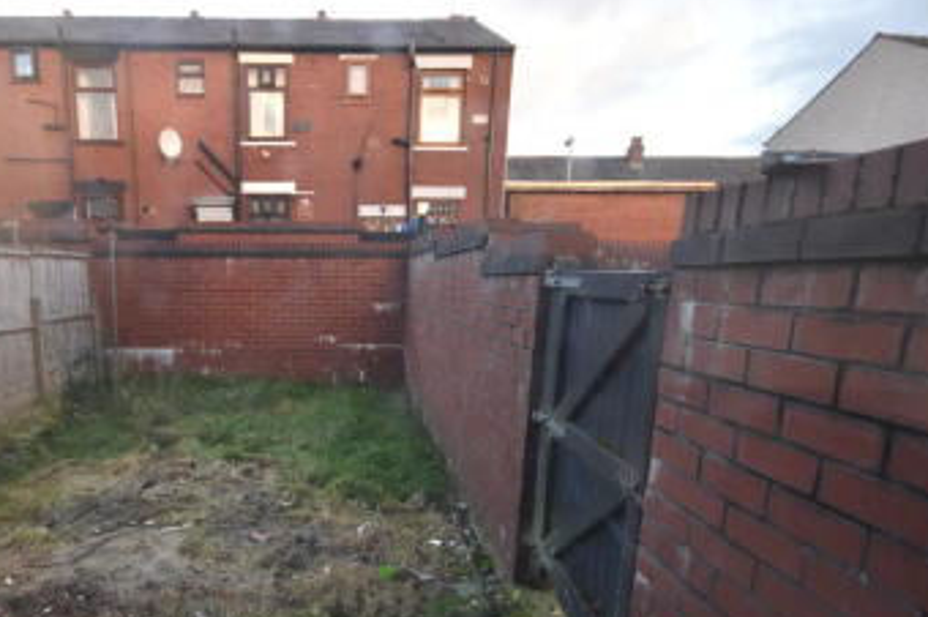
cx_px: 330
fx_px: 541
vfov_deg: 58.6
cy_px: 389
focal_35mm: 21
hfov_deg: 79.3
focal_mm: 10
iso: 800
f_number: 4
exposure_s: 1/160
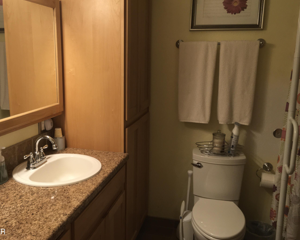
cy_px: 112
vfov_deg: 44.5
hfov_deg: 54.1
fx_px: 293
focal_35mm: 33
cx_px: 136
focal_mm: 4.15
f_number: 2.2
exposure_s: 1/30
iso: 40
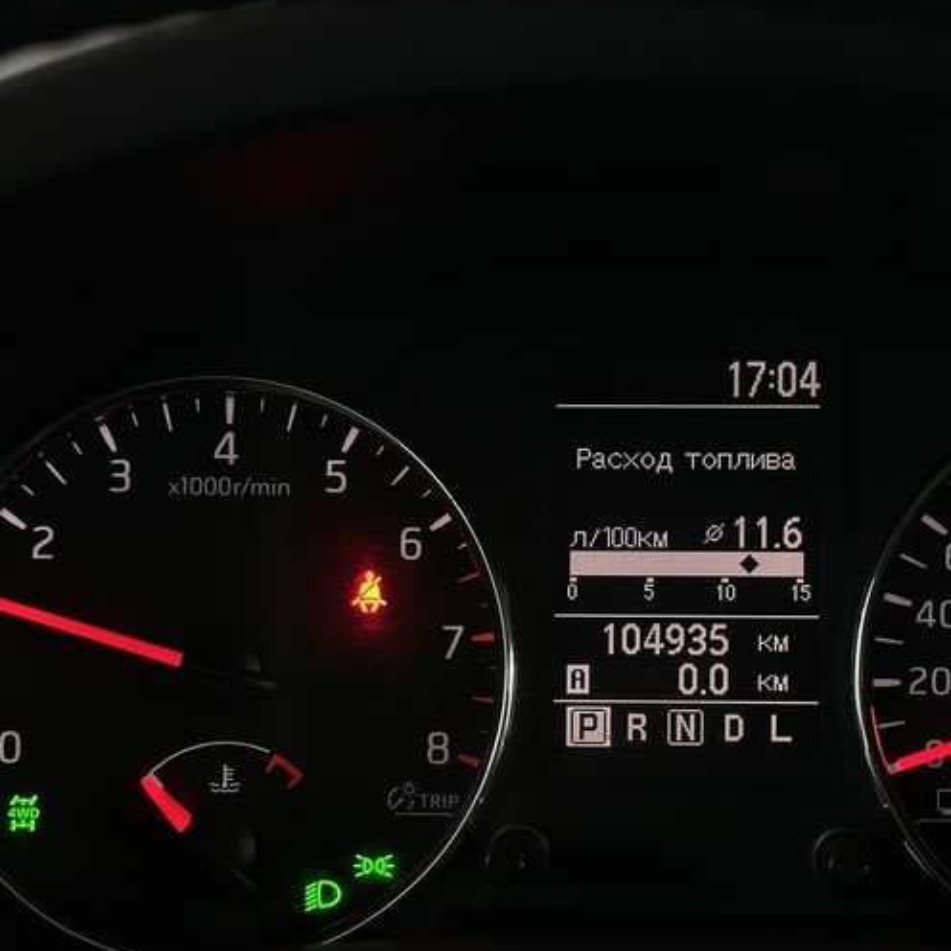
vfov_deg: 22.4
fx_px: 2393
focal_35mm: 77
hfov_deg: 22.3
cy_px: 595
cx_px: 679
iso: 160
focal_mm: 6.86
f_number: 1.78
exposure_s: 1/50
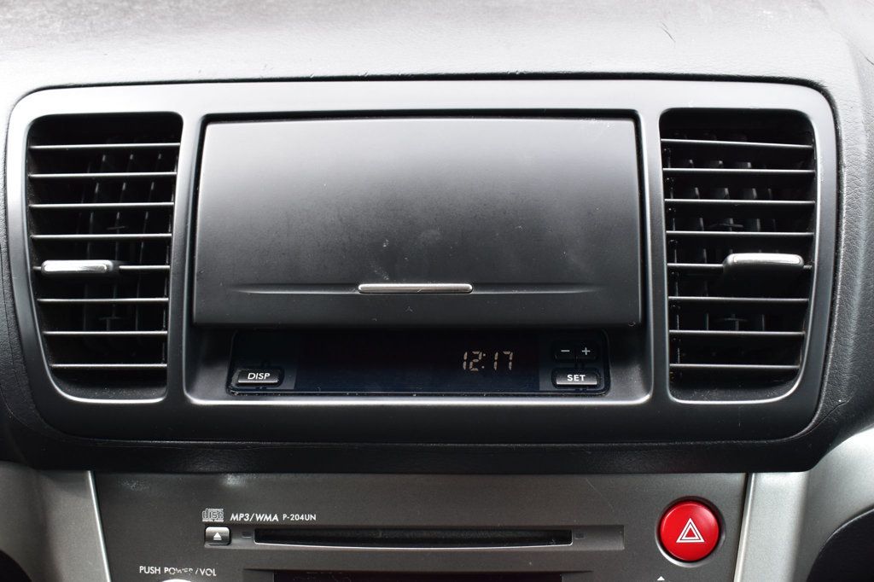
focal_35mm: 48
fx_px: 1165
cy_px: 291
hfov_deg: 41.1
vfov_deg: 28.1
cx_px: 437
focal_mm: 32
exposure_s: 1/60
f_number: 8
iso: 400
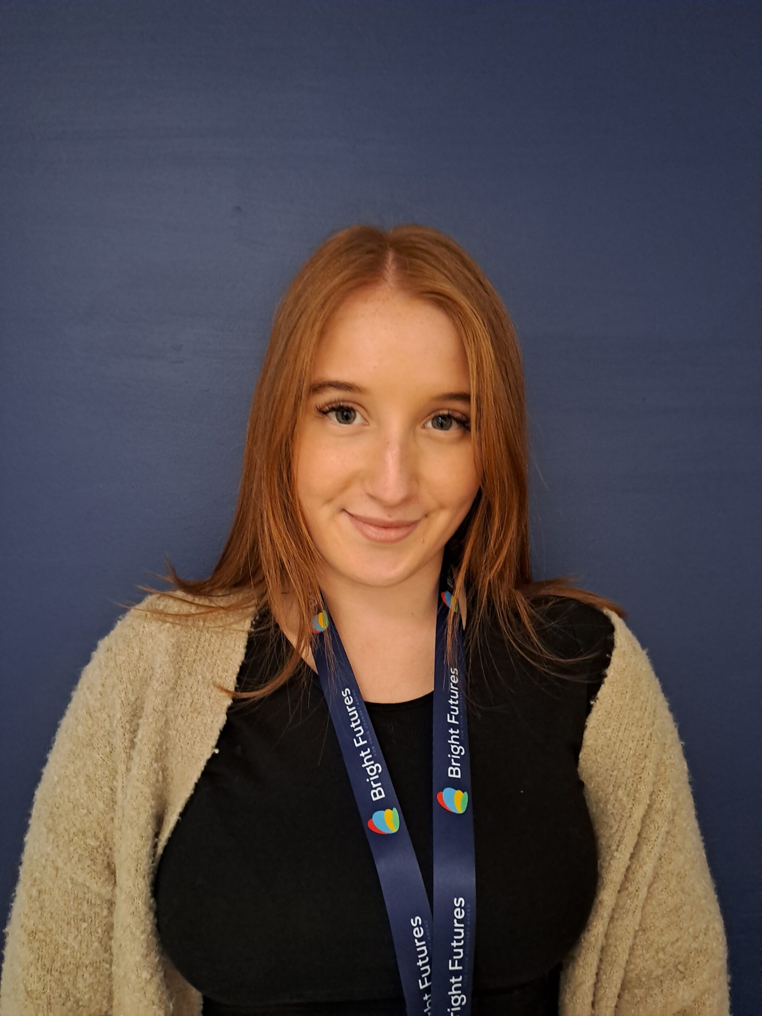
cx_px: 381
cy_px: 508
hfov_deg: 54.9
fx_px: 734
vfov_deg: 69.4
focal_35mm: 25
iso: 400
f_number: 1.8
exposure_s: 1/25
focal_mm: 4.65
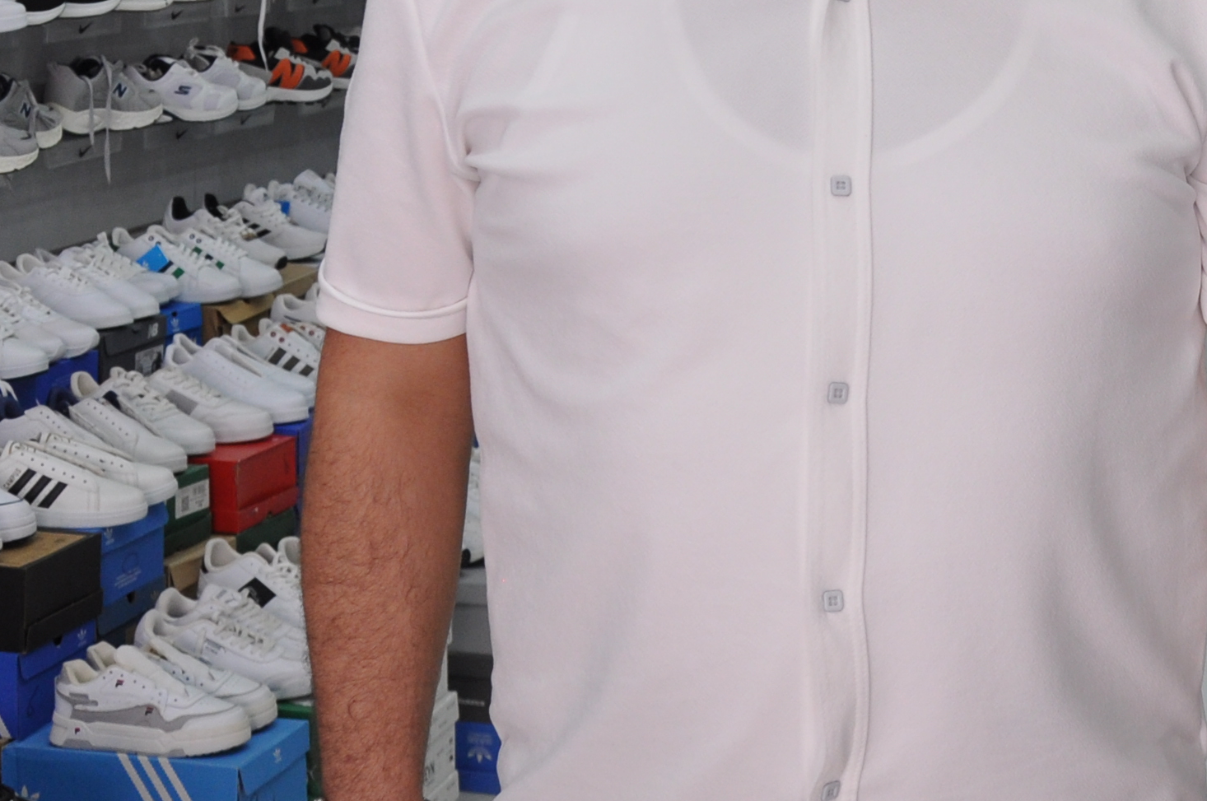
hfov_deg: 24.8
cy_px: -107
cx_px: 1116
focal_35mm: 79
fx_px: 2645
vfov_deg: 16.6
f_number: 5
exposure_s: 1/100
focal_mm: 18
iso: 400
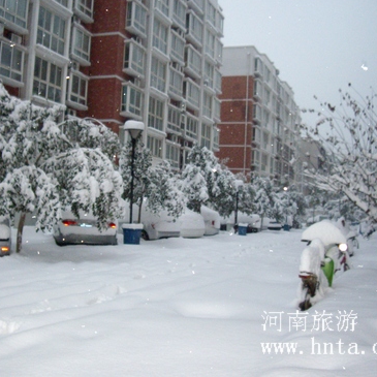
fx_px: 567
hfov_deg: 36.8
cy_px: 184
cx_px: 177
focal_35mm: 46
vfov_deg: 36.8
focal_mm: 7.9
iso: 800
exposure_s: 1/80
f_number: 2.8
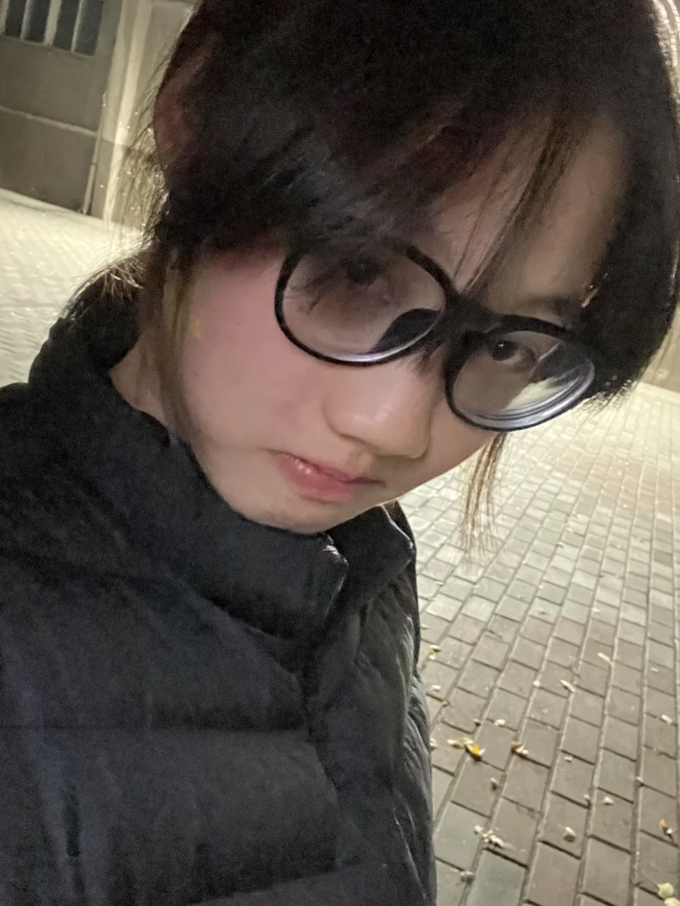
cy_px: 433
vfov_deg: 55.3
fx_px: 864
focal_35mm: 33
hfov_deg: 43.0
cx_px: 341
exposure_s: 1/17
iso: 2000
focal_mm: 2.71
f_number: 2.2
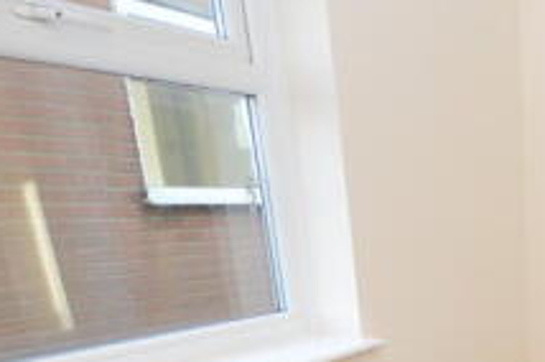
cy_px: 446
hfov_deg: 34.2
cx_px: 657
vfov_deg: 25.8
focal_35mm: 46
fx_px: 695
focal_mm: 10
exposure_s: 1/60
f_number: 4
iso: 400
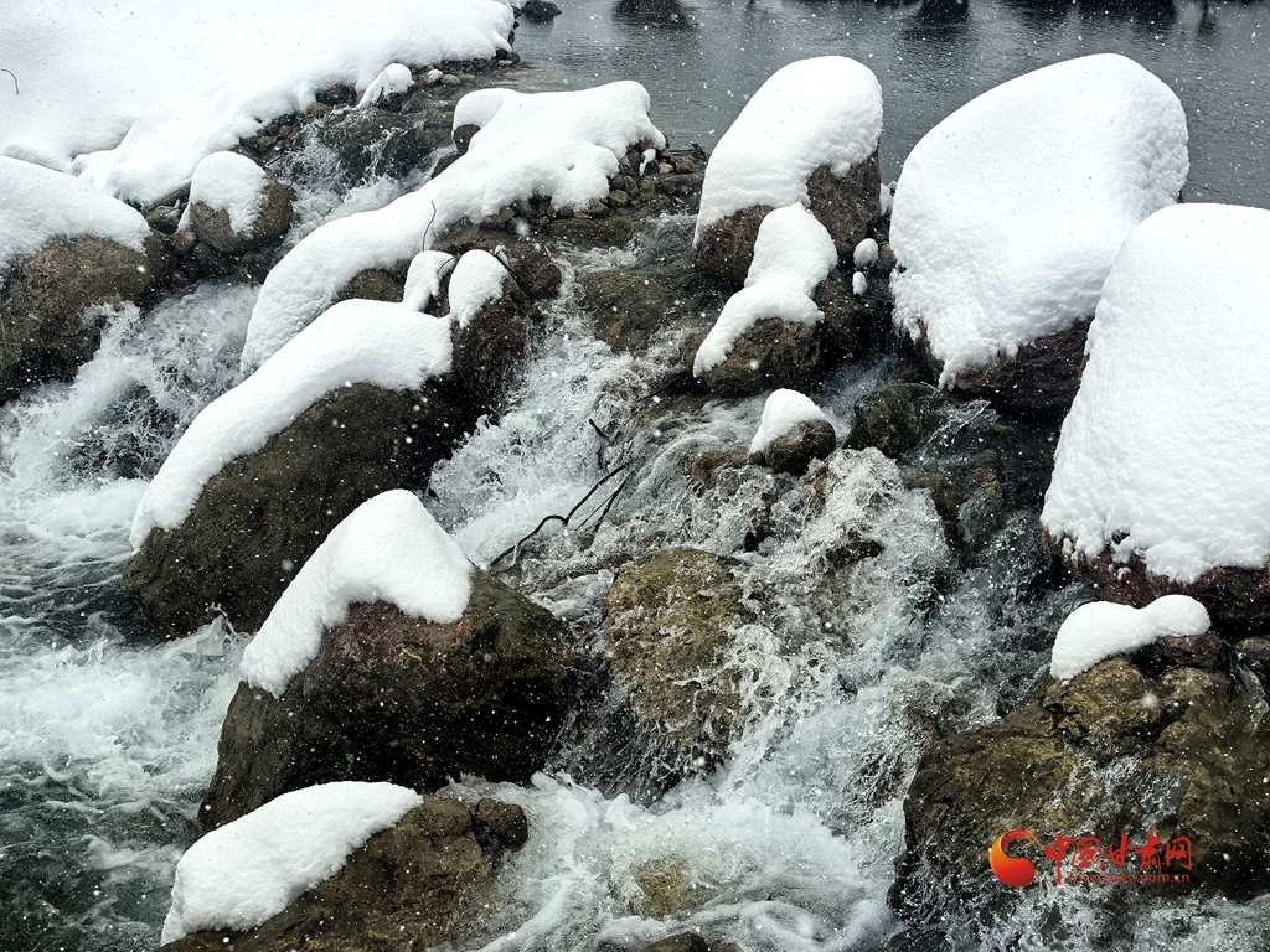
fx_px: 1724
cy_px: 476
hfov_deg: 40.4
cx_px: 635
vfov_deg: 30.9
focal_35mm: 47
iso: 200
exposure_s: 1/5814
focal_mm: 6.98
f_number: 2
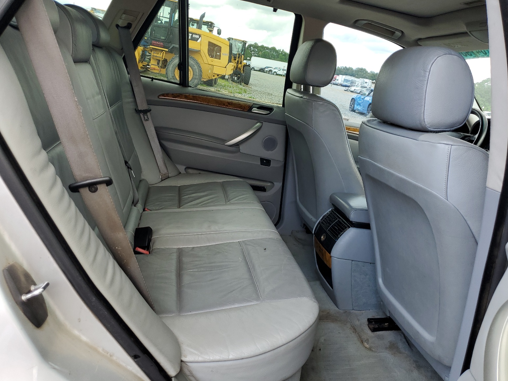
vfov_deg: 51.4
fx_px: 396
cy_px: 190
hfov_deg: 65.3
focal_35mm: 27
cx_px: 253
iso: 50
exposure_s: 1/294
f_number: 1.5
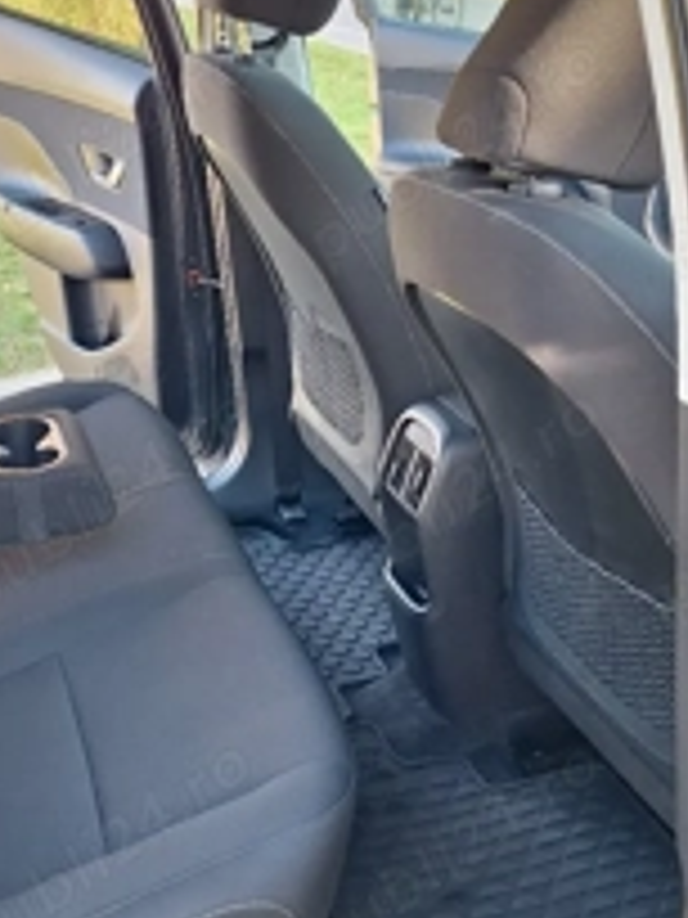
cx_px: 193
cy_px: 558
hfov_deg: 31.7
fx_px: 1193
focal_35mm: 45
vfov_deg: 41.8
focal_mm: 5.54
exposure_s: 1/100
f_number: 1.8
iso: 50
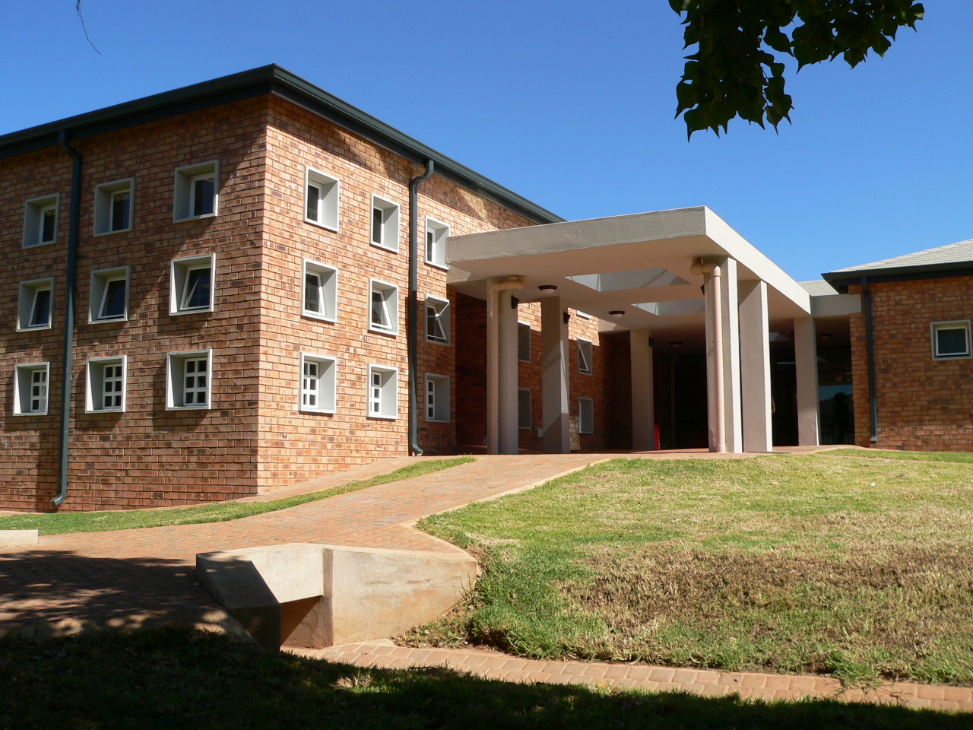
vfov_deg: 39.7
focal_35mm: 36
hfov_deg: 51.4
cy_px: 365
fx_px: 1012
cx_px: 486
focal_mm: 6
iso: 80
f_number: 4
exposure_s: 1/500
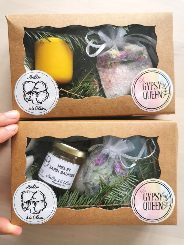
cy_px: 122
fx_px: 191
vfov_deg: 65.3
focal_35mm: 27
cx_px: 92
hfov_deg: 51.4
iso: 160
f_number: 1.8
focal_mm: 5.58
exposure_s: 1/100
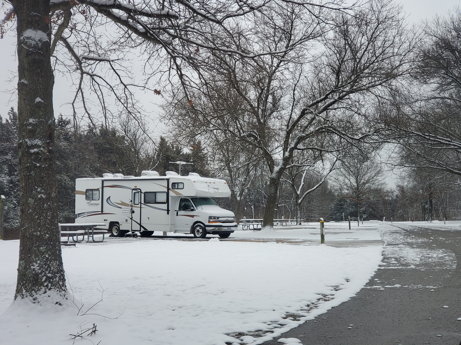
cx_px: 230
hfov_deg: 36.8
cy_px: 172
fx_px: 693
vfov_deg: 28.0
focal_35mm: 52
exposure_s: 1/303
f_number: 2.4
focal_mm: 6
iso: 50
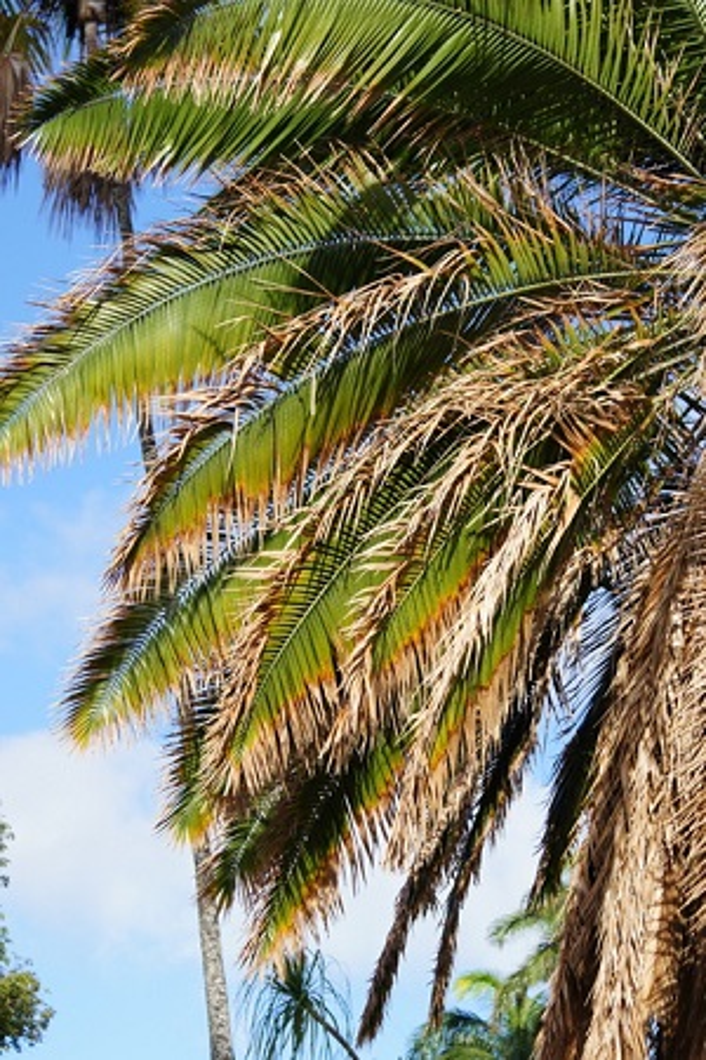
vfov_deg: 19.5
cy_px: 530
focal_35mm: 105
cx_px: 353
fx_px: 3089
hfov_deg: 13.0
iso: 100
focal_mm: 70
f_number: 8
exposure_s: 1/160
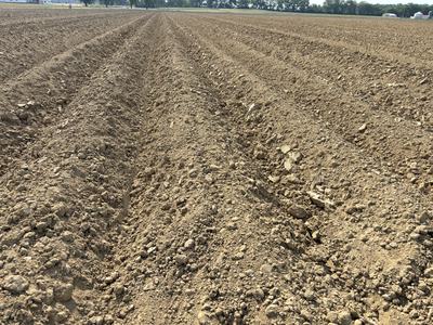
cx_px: 216
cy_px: 162
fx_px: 325
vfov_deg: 53.1
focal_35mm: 26
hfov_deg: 67.3
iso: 50
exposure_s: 1/2571
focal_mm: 5.96
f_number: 1.6
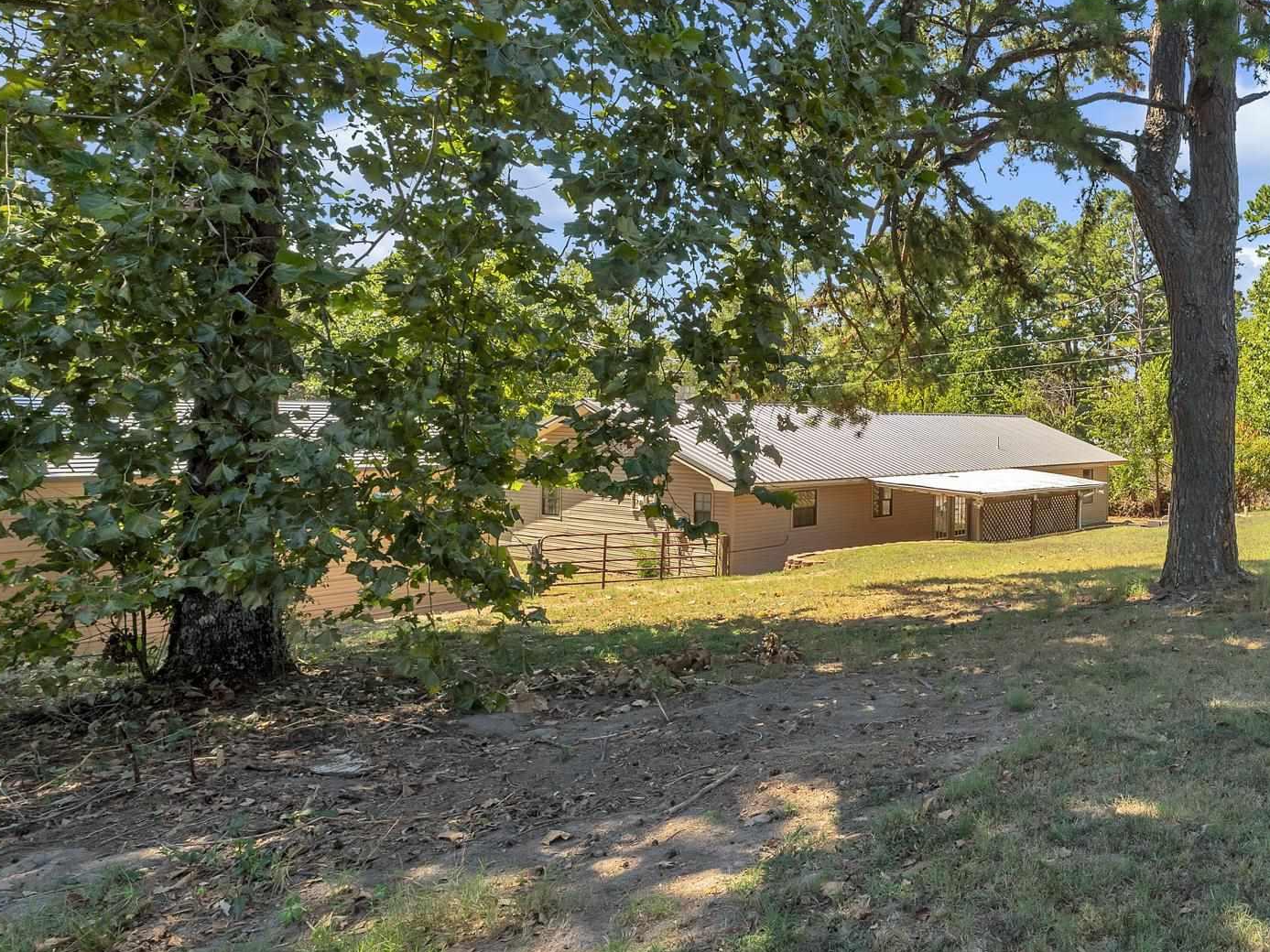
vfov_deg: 52.9
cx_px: 1079
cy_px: 416
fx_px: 954
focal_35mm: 26
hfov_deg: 59.9
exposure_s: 1/100
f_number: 9
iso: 200
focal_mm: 10
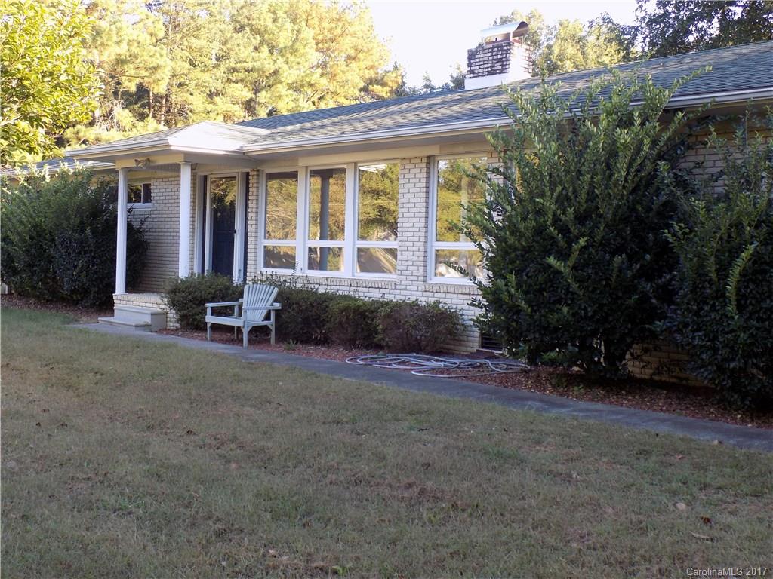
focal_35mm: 41
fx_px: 916
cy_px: 290
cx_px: 386
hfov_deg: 45.8
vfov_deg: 35.1
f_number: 3.6
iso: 80
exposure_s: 1/40
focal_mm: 7.3
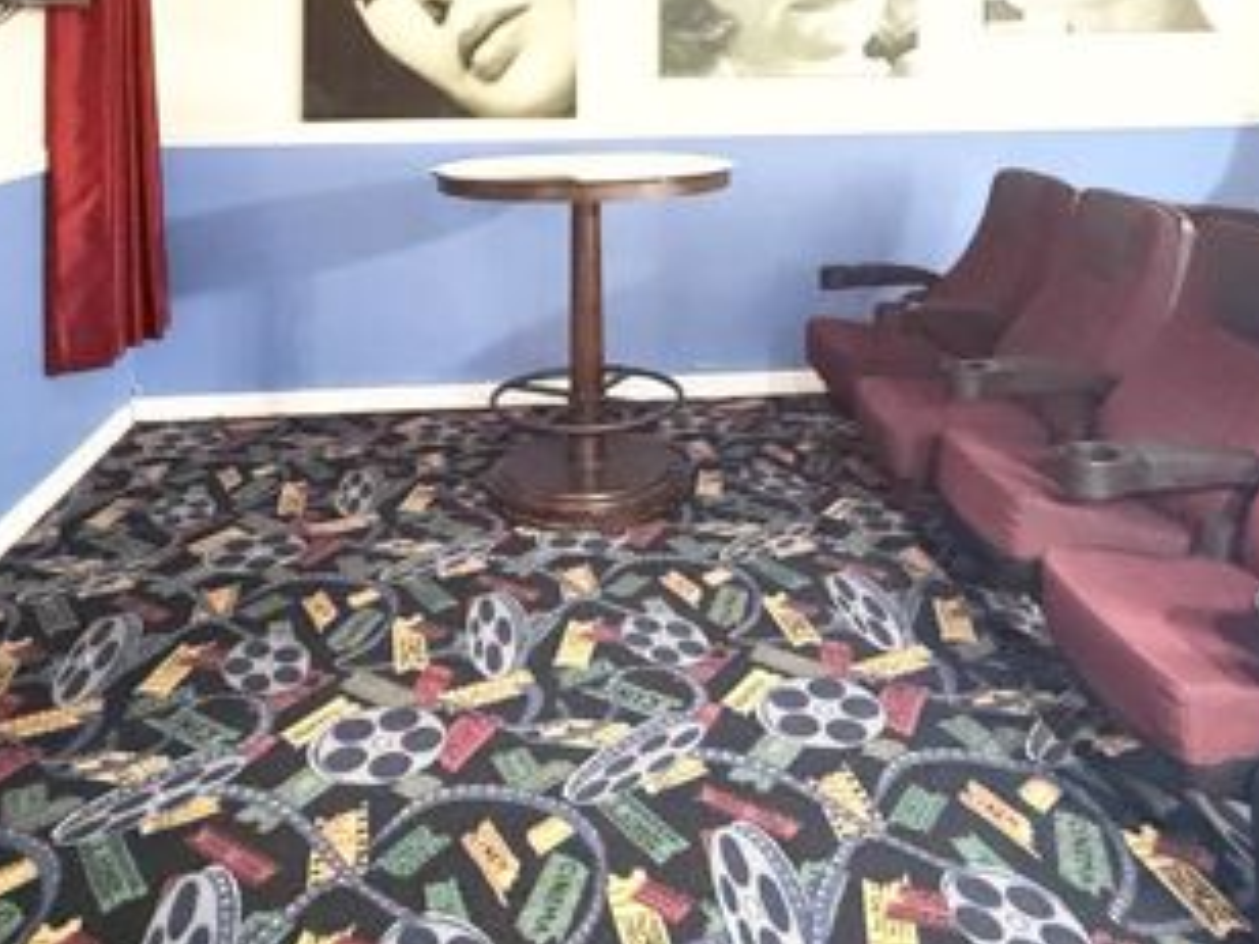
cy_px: 20
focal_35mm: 32
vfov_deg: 39.4
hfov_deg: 56.8
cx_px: 668
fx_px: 1164
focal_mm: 2.22
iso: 3200
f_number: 2.2
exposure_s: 1/15
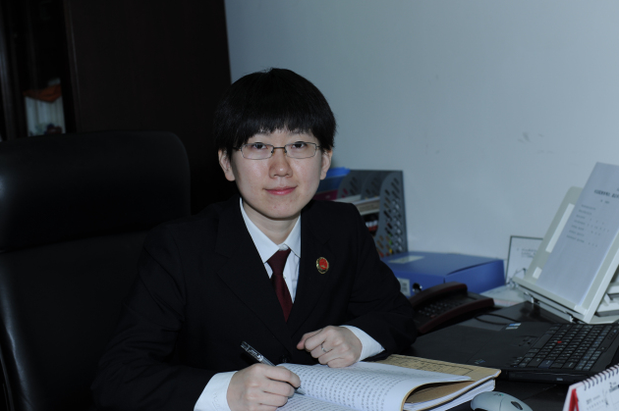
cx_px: 324
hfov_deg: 32.9
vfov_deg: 22.2
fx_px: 1048
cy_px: 184
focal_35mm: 61
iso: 100
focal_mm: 48
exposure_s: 1/60
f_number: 4
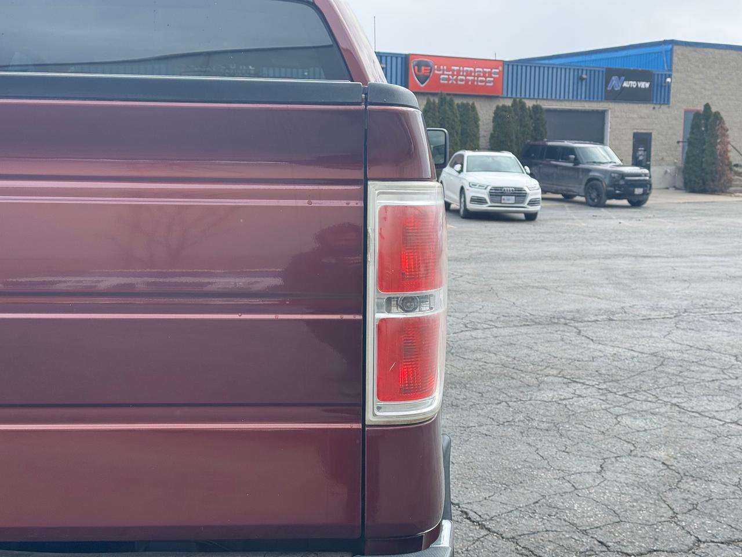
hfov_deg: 39.7
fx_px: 1029
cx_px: 371
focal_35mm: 48
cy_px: 278
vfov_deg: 30.3
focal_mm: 6.76
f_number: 1.78
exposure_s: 1/1597
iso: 64
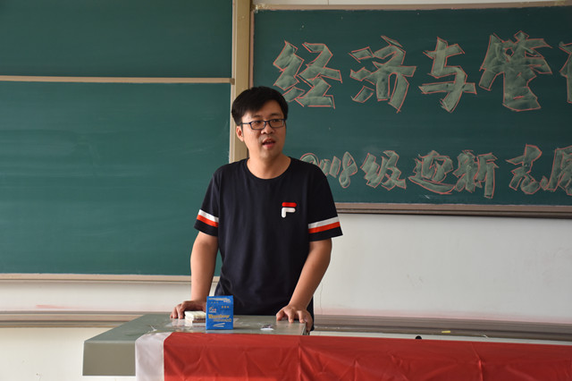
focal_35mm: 48
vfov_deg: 28.0
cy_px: 190
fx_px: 762
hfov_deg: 41.1
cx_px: 286
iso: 400
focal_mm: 32
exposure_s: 1/60
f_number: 4
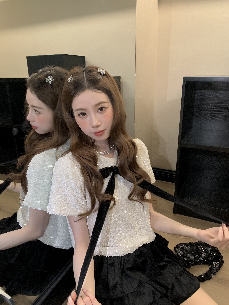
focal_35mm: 26
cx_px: 114
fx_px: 229
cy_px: 152
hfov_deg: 53.1
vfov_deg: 67.3
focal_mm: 4.25
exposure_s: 1/60
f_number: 1.8
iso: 320
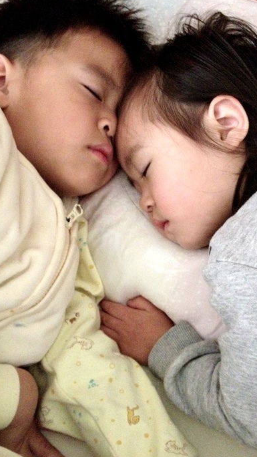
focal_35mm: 39
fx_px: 472
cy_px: 226
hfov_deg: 30.4
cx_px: 141
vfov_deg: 51.6
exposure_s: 1/15
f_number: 2.4
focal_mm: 4.28
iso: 800
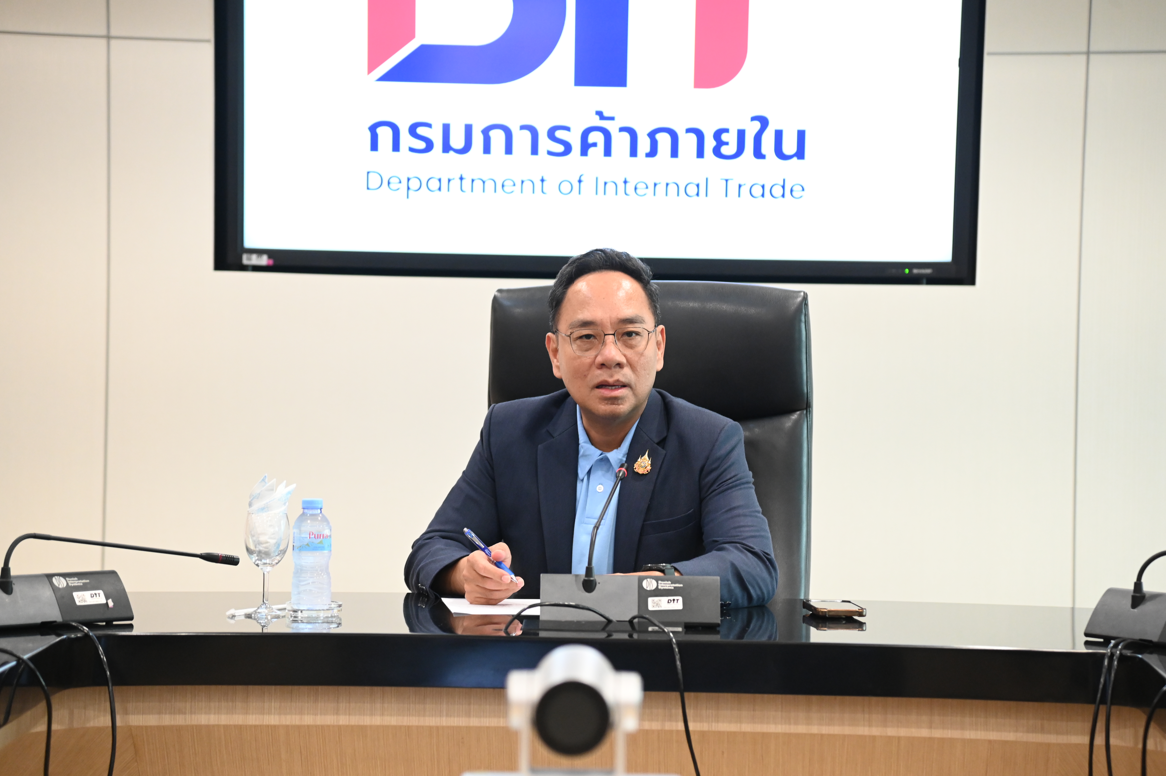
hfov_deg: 16.7
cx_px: 596
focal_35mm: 123
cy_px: 384
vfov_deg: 11.1
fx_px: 3981
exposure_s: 1/160
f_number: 4
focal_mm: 120
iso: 4000
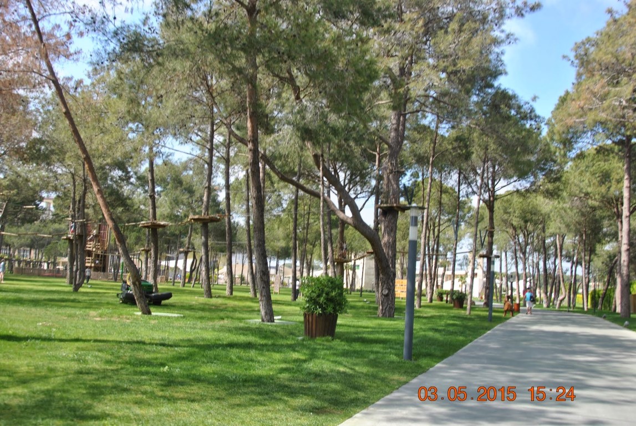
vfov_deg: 40.1
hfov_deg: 57.2
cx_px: 318
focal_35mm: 33
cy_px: 213
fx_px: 584
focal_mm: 22
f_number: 7.1
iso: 100
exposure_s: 1/200
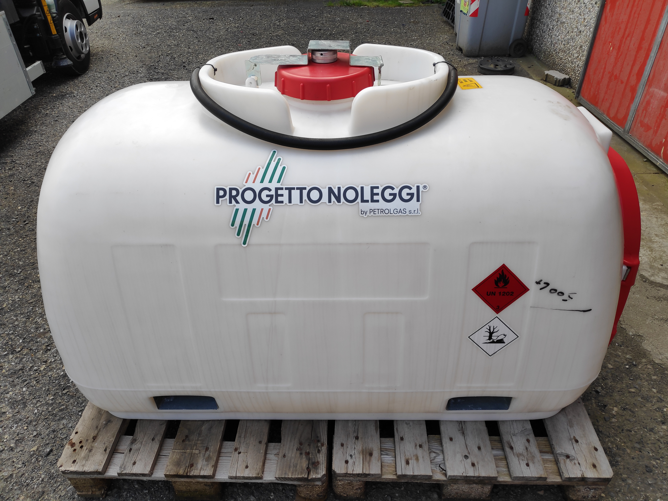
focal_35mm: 20
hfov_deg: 81.7
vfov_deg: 66.0
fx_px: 386
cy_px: 250
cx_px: 334
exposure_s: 1/488
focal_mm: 3.94
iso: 100
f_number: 1.9
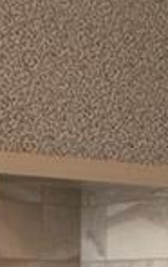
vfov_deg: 12.9
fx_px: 1160
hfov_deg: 8.3
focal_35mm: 159
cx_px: 125
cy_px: 307
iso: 32
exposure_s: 1/40
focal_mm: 4.15
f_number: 2.2
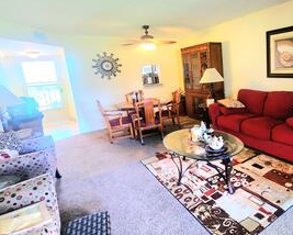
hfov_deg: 77.8
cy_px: 101
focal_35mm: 19
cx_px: 215
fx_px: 165
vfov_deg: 70.6
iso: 320
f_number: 2.2
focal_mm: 2.2
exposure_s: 1/30
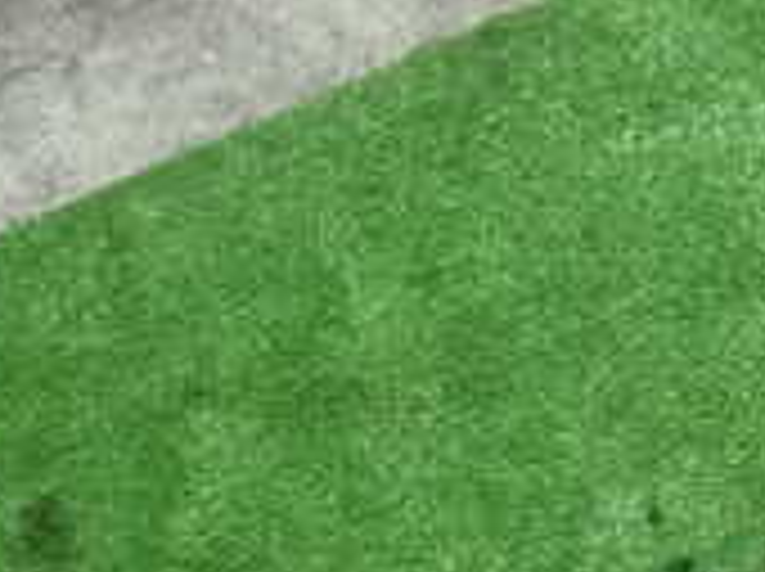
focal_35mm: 113
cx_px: 778
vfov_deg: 12.9
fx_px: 2494
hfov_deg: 17.0
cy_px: 540
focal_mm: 5.79
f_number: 2.4
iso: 4000
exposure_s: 1/125
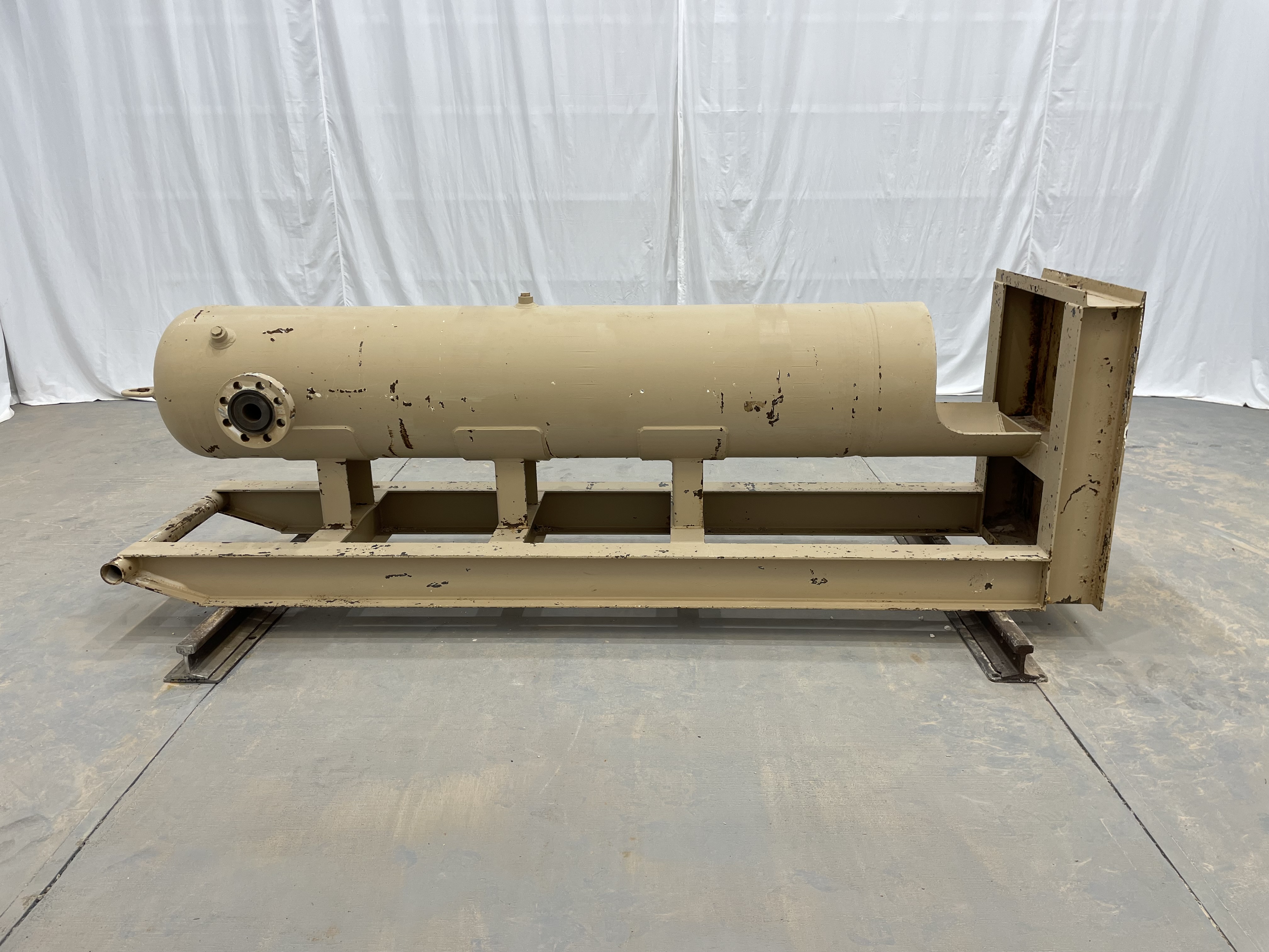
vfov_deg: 53.1
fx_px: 953
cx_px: 634
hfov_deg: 67.3
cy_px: 476
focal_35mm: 26
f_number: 1.6
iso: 40
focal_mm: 4.2
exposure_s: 1/120
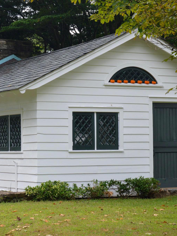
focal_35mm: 120
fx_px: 816
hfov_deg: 12.4
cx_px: 51
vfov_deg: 16.5
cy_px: 118
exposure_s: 1/125
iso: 360
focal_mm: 55
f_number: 5.6
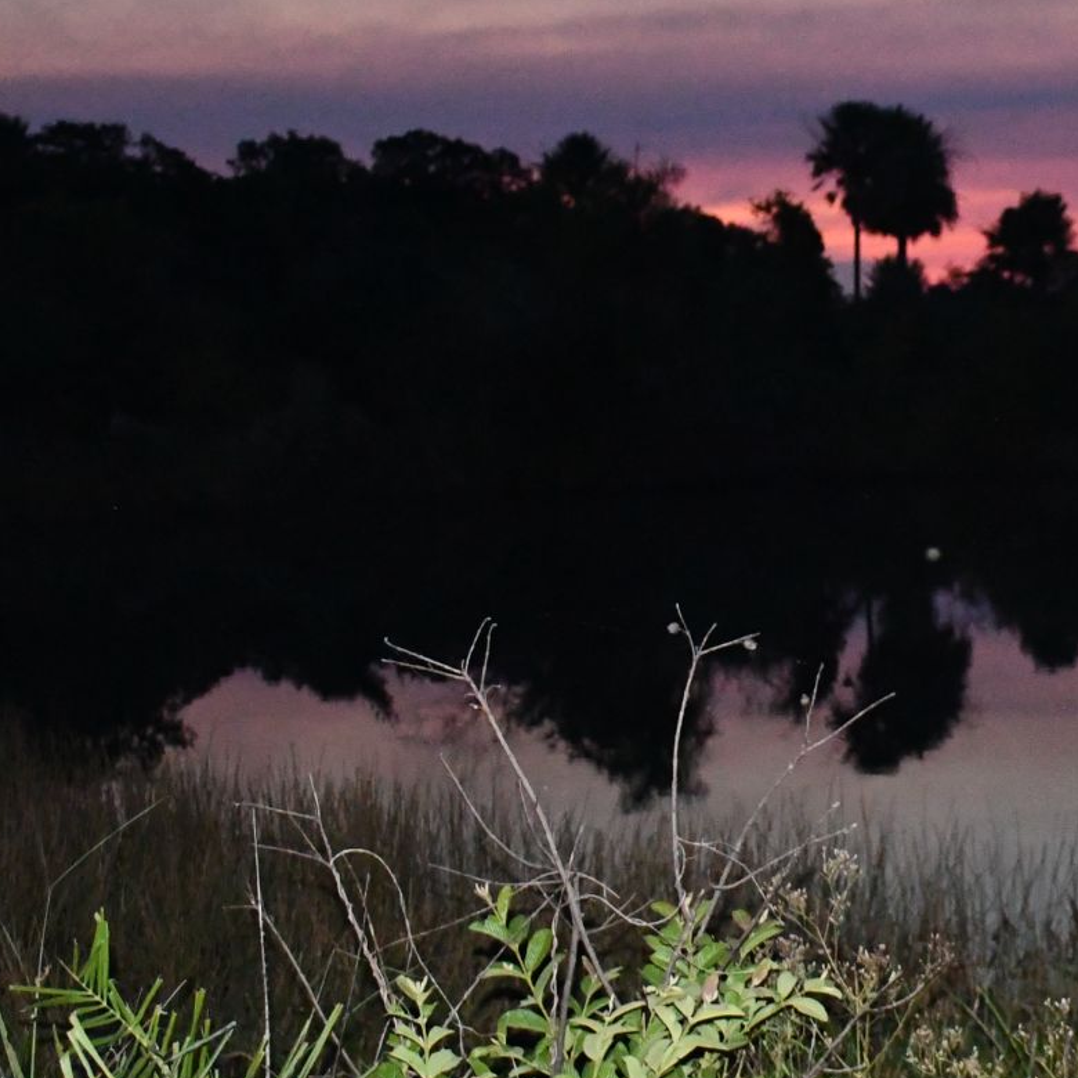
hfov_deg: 19.4
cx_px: 1084
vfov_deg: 19.9
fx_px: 3065
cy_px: 515
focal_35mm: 87
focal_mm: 26
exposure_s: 1/60
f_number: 3.8
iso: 6400
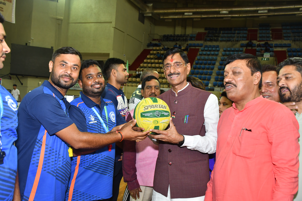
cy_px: 100
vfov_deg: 38.9
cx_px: 151
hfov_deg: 55.8
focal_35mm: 34
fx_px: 285
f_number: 6.3
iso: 800
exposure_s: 1/60
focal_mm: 23
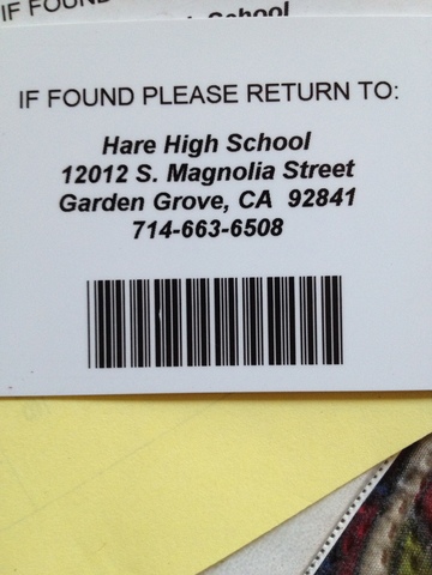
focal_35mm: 35
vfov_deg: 52.6
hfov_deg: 40.7
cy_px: 288
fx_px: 582
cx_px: 216
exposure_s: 1/20
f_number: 2.4
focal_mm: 4.28
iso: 200
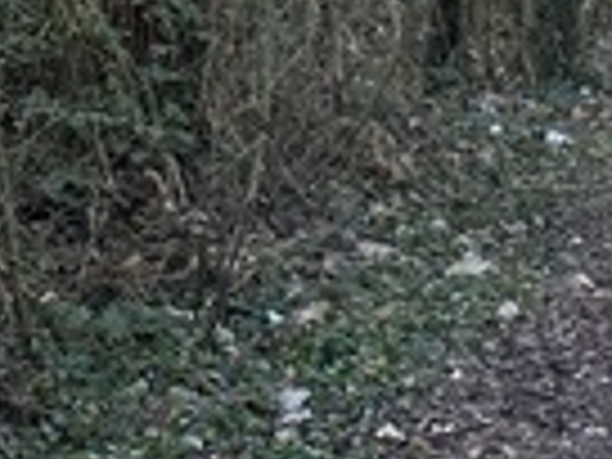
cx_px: 788
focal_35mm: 212
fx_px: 3748
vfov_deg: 6.9
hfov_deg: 9.2
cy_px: -279
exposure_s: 1/314
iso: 64
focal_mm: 6.86
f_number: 1.78
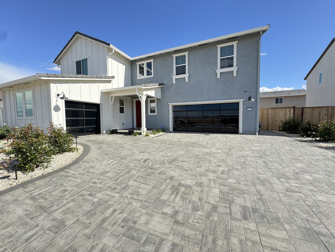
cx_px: 168
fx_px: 135
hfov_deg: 102.1
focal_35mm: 14
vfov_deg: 85.7
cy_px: 126
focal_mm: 2.22
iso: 50
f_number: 2.2
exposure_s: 1/779
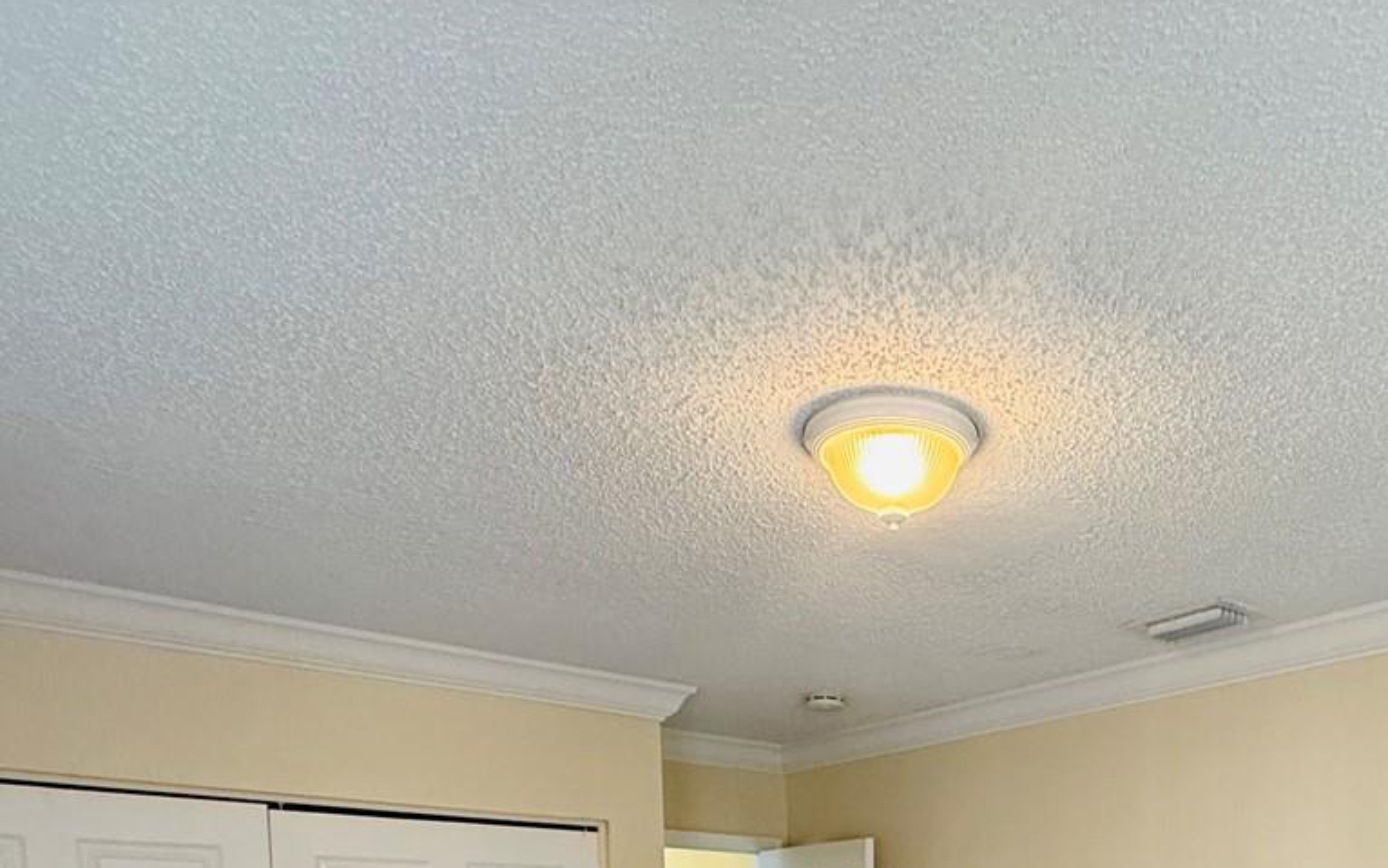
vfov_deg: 32.4
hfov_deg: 59.4
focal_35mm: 31
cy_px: 1078
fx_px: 1173
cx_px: 957
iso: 320
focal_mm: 2.22
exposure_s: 1/120
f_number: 2.2
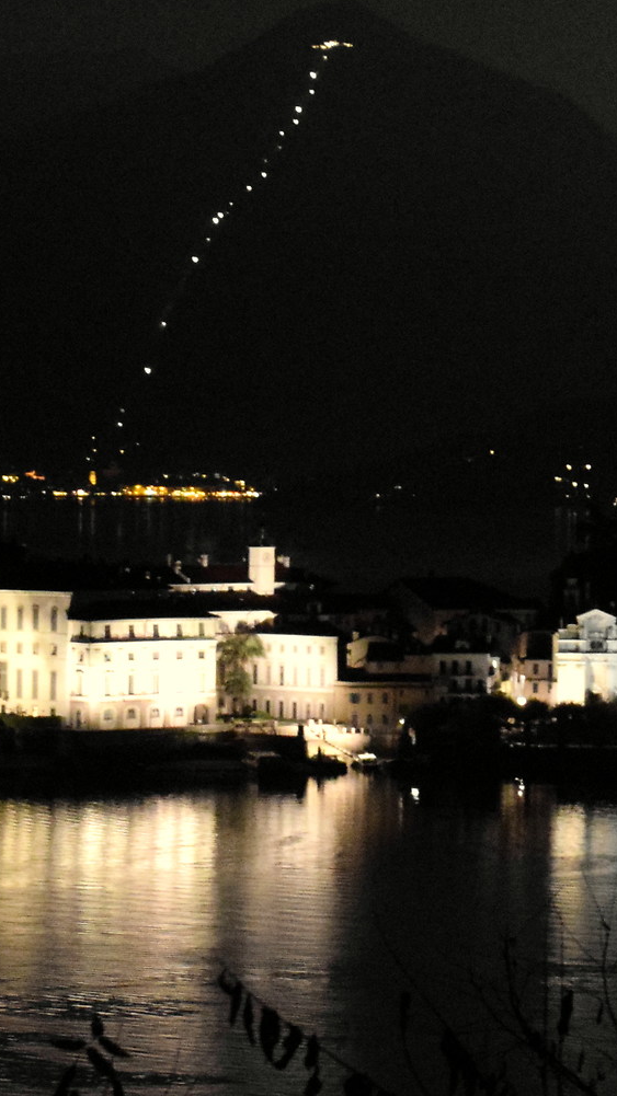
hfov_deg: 6.2
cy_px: 247
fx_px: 5701
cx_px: 667
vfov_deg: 11.0
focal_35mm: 196
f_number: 5
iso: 6400
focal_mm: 52
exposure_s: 1/6
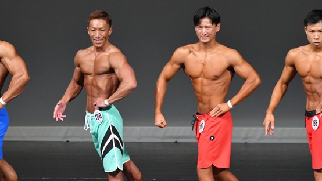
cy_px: 124
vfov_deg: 2.6
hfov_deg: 4.7
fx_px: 3937
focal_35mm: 461
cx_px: 130
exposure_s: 1/400
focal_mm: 210
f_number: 5.6
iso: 4000
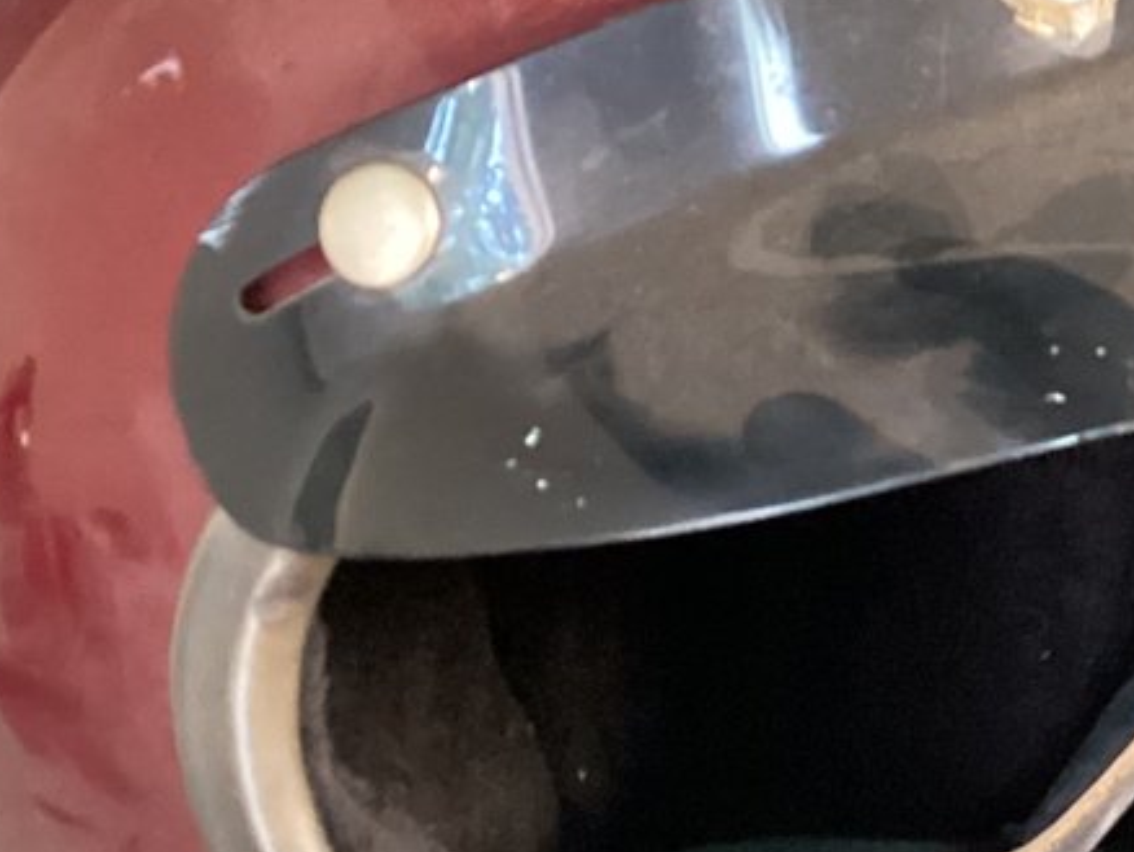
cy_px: 208
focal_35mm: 107
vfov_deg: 13.8
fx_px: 3507
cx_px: 1547
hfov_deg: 17.1
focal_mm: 3.3
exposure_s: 1/30
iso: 400
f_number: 2.4
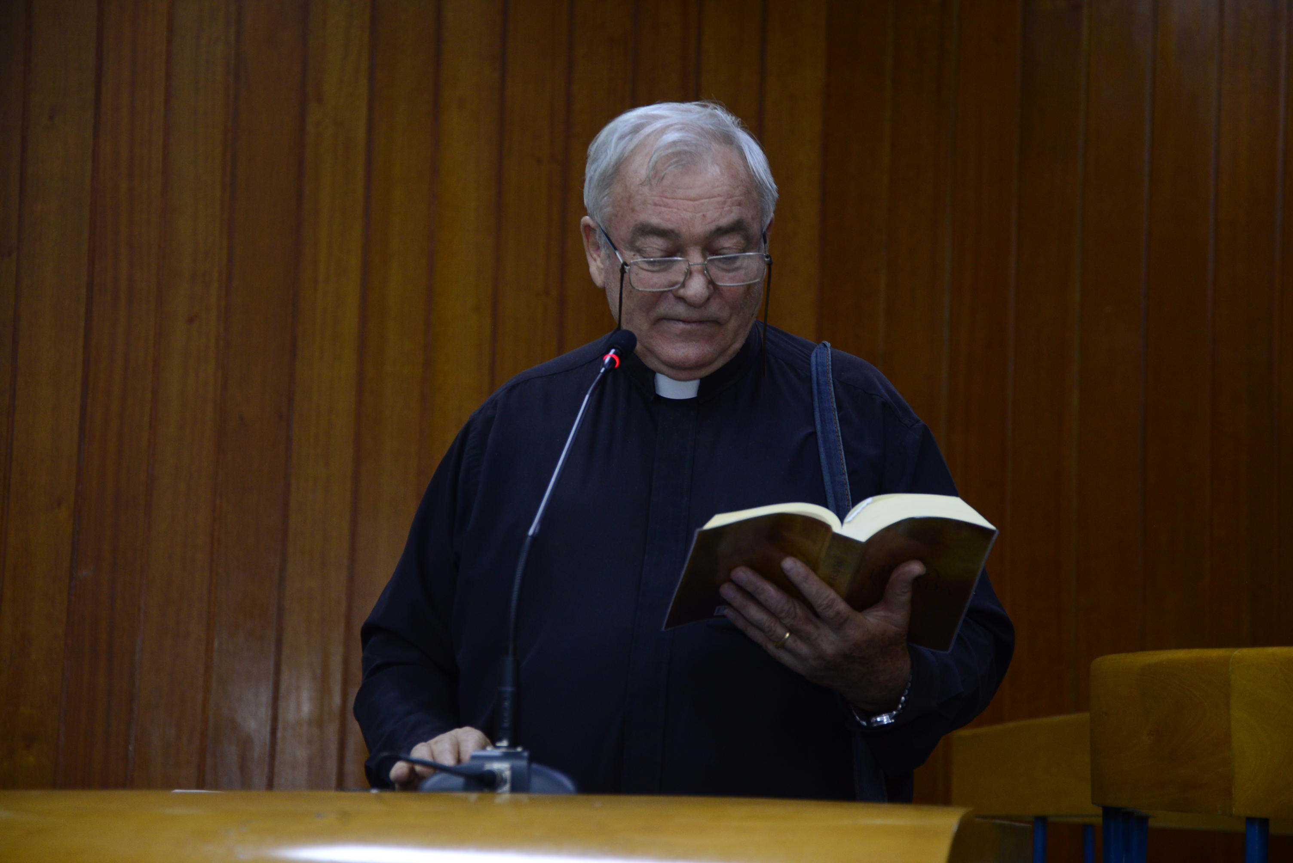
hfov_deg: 20.0
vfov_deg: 13.4
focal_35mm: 102
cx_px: 646
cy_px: 432
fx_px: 3665
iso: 1600
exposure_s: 1/60
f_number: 5.6
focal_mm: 102
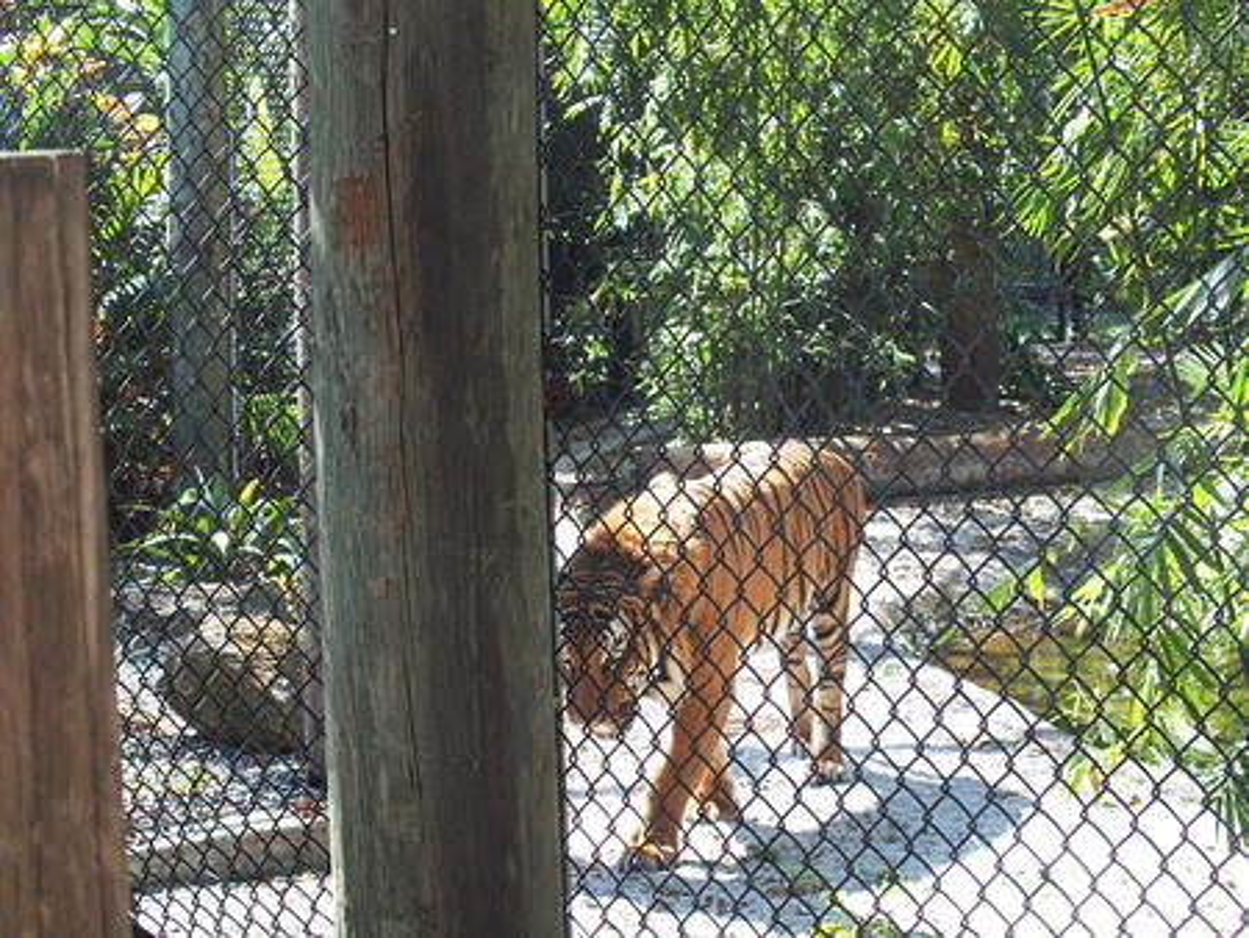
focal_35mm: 85
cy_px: 469
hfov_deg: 23.0
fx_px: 3069
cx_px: 624
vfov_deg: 17.4
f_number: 3.2
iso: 100
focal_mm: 17.8
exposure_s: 1/160
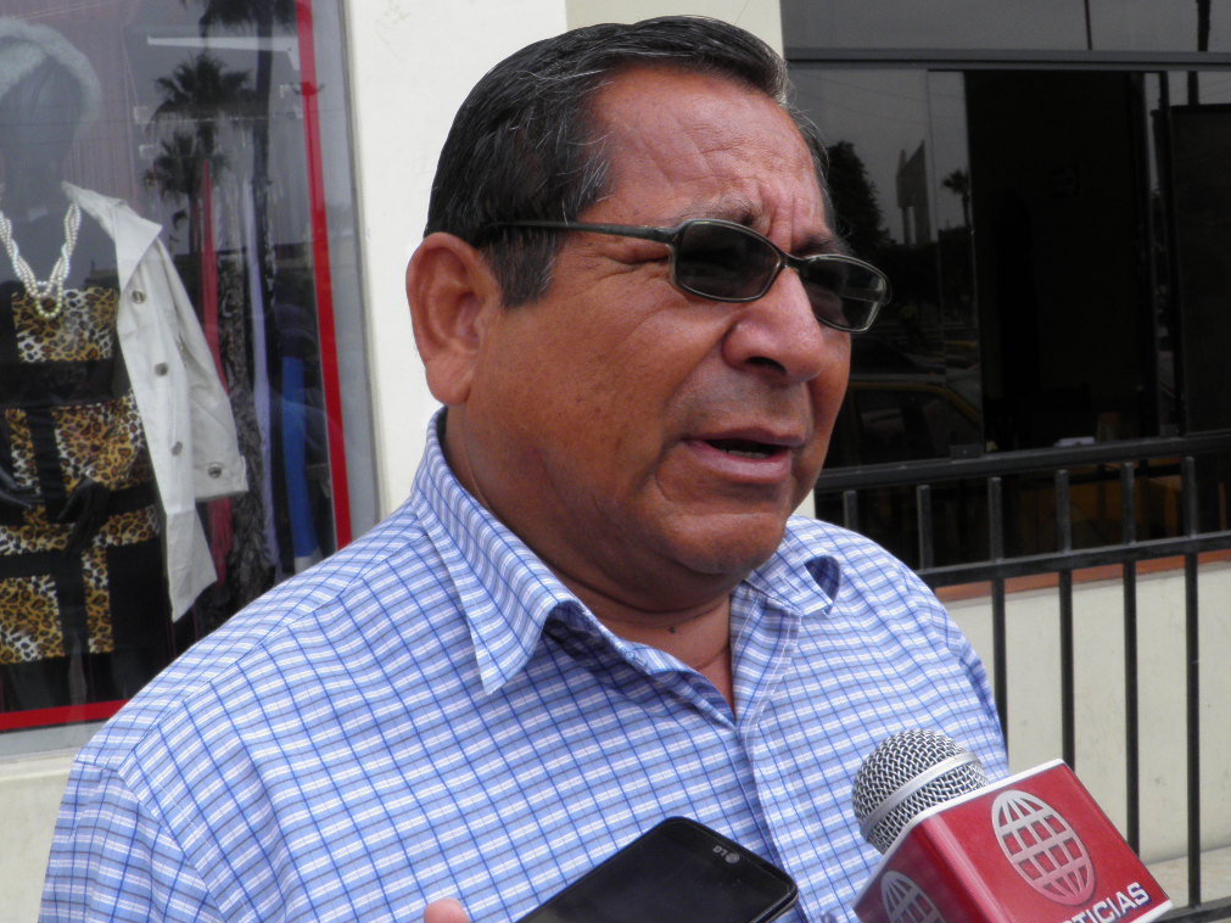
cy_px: 441
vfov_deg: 37.7
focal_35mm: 38
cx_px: 566
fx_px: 1351
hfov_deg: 48.9
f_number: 5.9
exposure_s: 1/160
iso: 50
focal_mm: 5.5
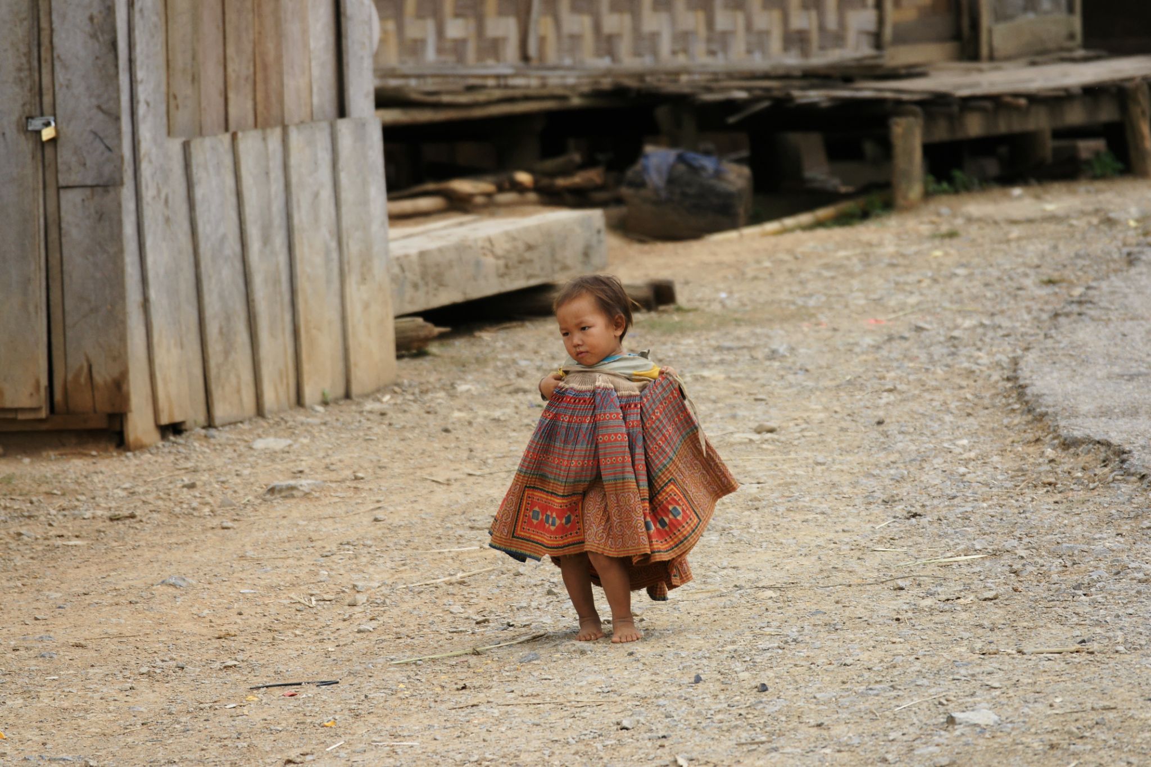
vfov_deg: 4.0
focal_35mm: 345
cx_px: 576
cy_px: 384
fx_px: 11029
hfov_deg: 6.0
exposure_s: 1/400
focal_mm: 230
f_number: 5.6
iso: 250
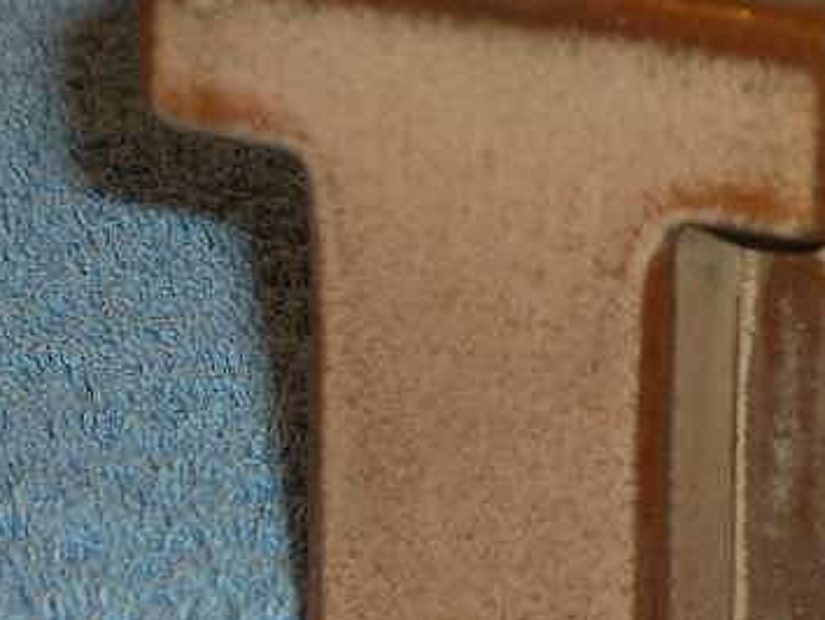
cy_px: 205
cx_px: 662
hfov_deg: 9.6
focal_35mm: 206
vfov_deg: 7.2
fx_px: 4913
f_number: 5.4
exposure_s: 1/30
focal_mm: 23.7
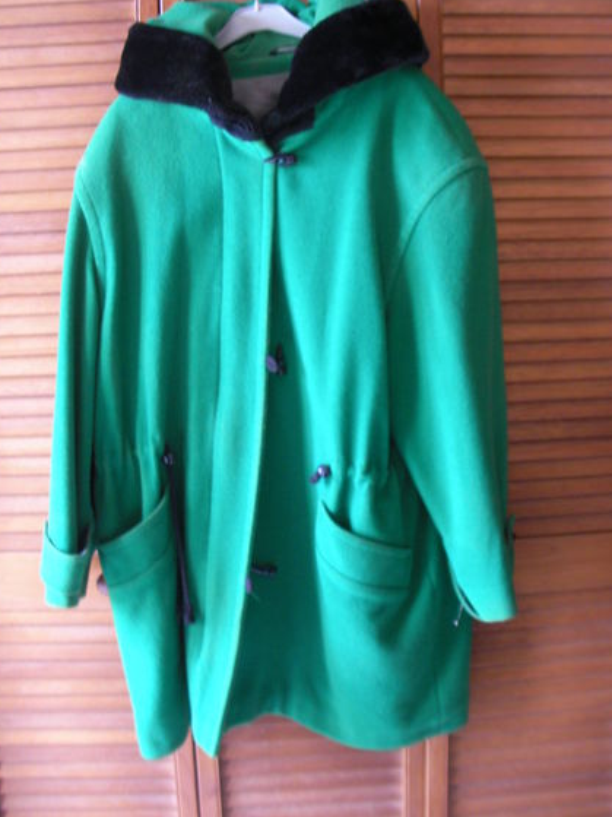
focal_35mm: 44
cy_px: 380
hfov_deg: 32.9
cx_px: 318
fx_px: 1038
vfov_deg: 42.9
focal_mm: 6.3
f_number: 3.5
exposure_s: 1/3.9
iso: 100
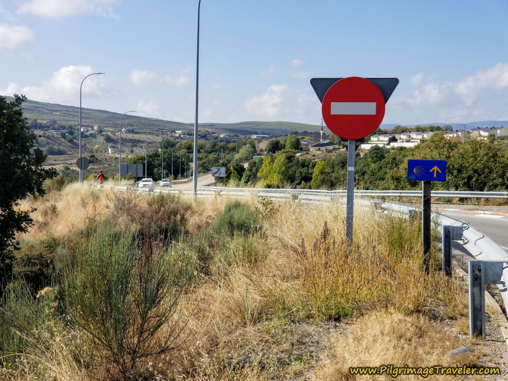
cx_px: 254
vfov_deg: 28.0
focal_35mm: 52
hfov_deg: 36.8
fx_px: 763
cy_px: 190
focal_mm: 6
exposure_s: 1/760
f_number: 2.4
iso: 25
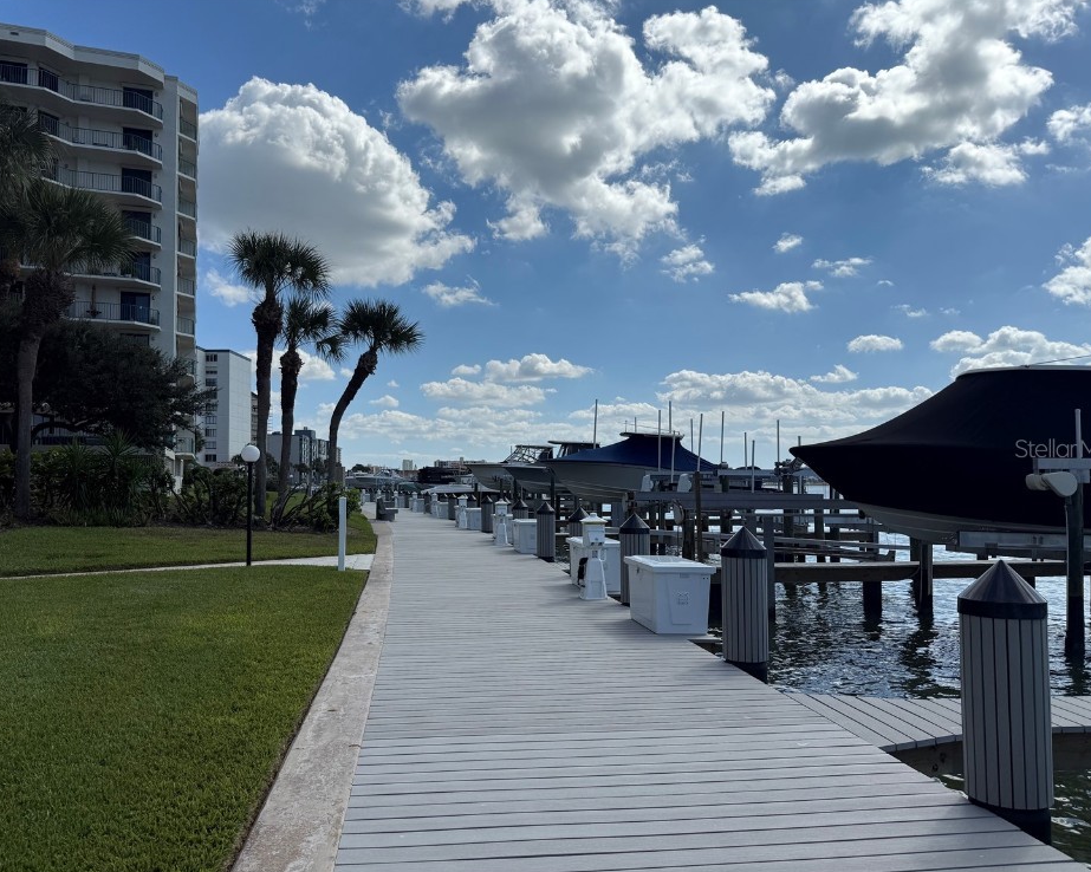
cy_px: 448
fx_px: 839
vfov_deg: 54.9
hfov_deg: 66.0
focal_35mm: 26
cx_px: 521
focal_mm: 6.76
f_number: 1.78
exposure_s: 1/10309
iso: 80
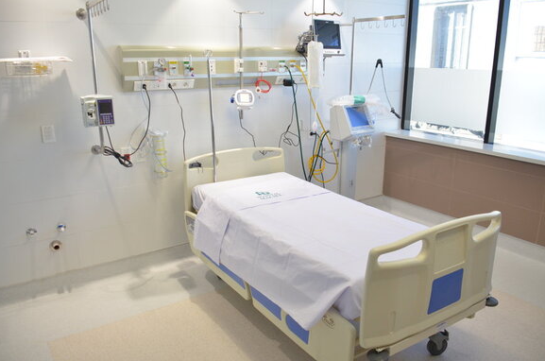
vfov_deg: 44.7
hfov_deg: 63.8
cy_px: 192
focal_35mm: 29
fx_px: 438
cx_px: 272
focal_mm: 18
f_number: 3.5
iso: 800
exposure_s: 1/250
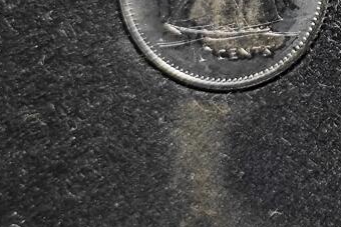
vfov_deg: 6.4
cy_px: -139
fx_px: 1990
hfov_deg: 9.4
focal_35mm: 210
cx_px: 584
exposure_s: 1/50
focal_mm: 5.84
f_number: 1.6
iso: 200
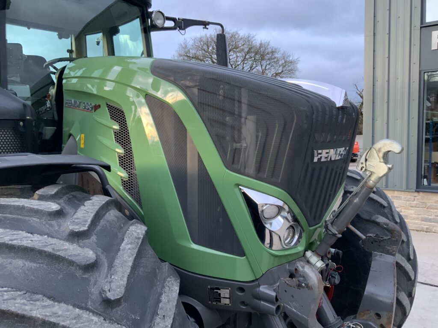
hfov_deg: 61.7
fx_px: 367
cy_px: 164
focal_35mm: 29
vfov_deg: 48.2
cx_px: 219
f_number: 1.8
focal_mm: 3
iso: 100
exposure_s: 1/60
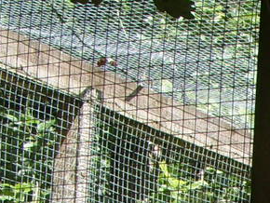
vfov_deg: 7.3
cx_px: 657
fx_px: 1507
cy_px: 469
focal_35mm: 193
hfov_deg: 9.2
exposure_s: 1/180
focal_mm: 7.8
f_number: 4.4
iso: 80
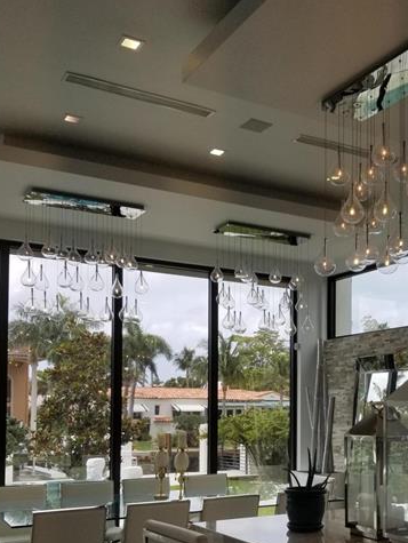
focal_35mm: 42
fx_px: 659
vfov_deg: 43.8
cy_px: 383
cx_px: 298
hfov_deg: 33.8
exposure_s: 1/1277
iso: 50
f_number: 1.7
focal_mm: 4.3
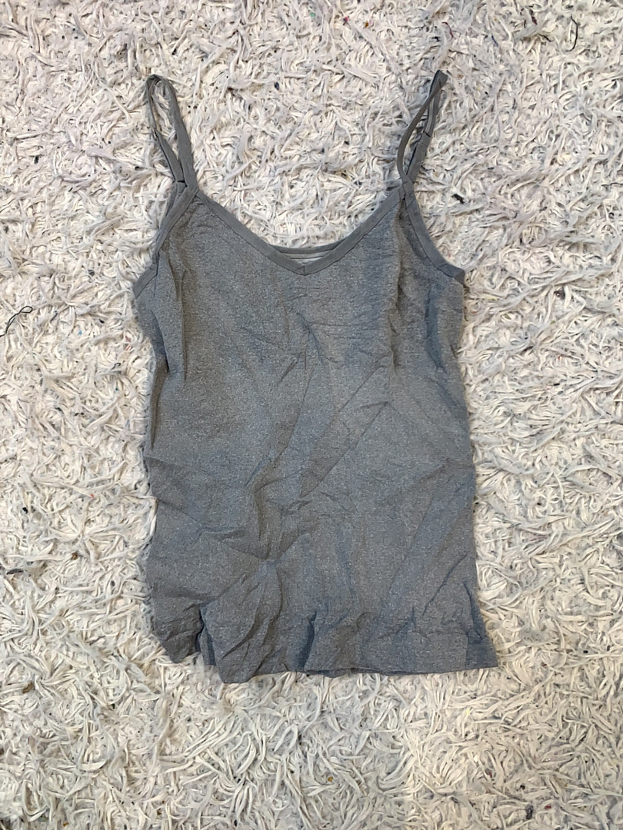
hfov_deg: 53.1
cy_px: 415
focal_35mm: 26
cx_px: 312
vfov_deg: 67.3
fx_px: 624
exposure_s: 1/100
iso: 50
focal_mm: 4.25
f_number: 1.8
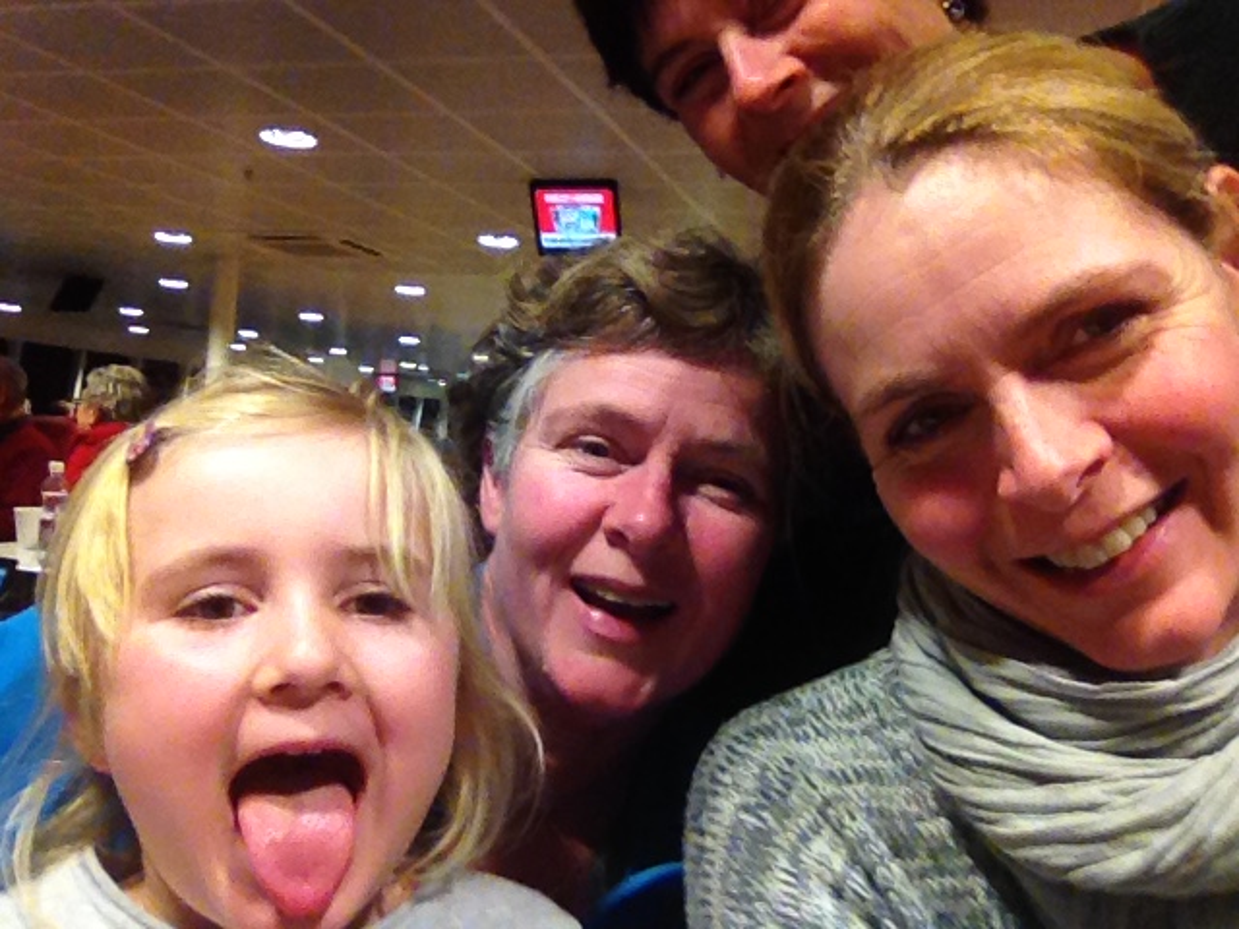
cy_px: 464
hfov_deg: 52.6
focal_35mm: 35
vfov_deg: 40.7
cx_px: 620
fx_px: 1253
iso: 160
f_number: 2.4
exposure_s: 1/30
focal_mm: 1.85
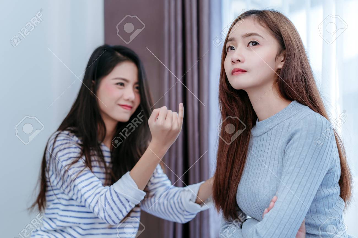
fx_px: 547
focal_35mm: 55
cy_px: 119
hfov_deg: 36.3
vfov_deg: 24.6
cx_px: 179
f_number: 2.5
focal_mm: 55
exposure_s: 1/320
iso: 100
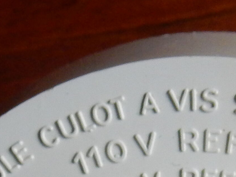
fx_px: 1118
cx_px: 118
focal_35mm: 164
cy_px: 435
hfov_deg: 12.1
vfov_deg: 8.3
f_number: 4
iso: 220
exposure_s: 1/30
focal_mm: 5.4
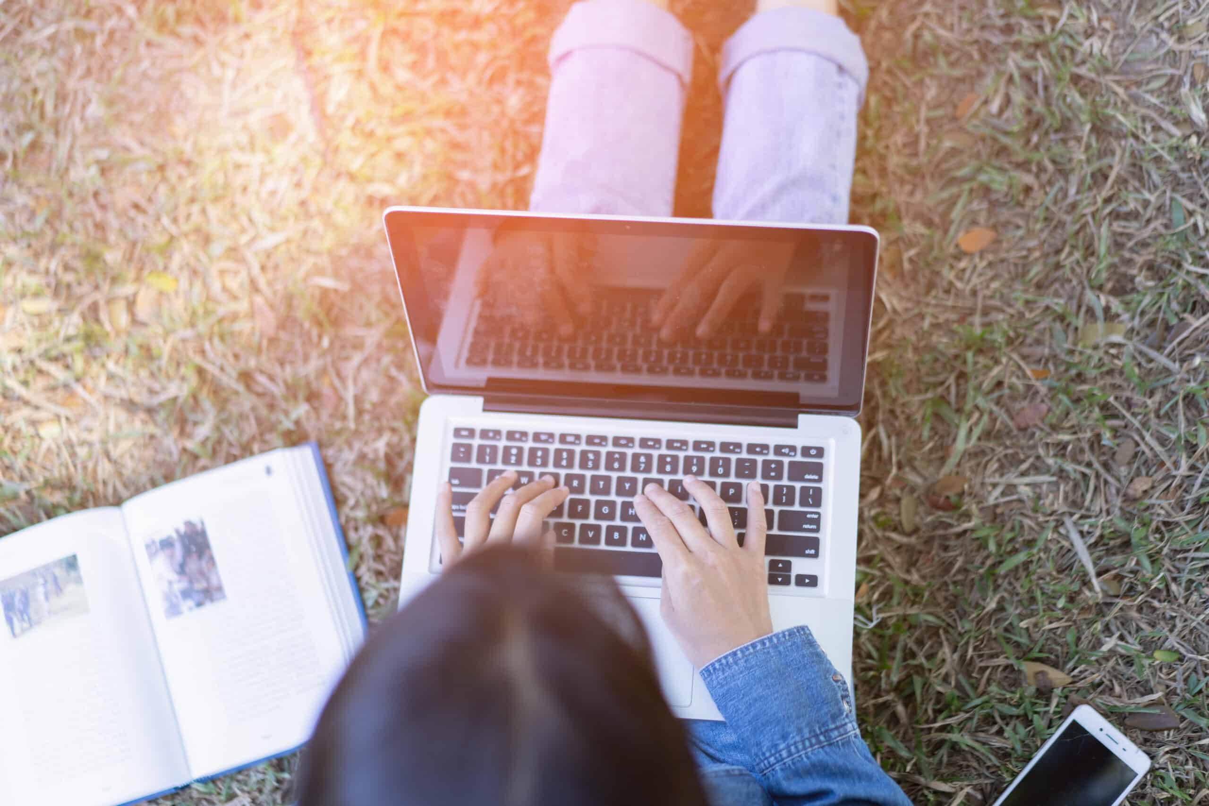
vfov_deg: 24.6
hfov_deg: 36.2
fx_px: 1847
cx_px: 604
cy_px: 403
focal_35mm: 55
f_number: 1.8
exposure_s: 1/320
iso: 125
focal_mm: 55
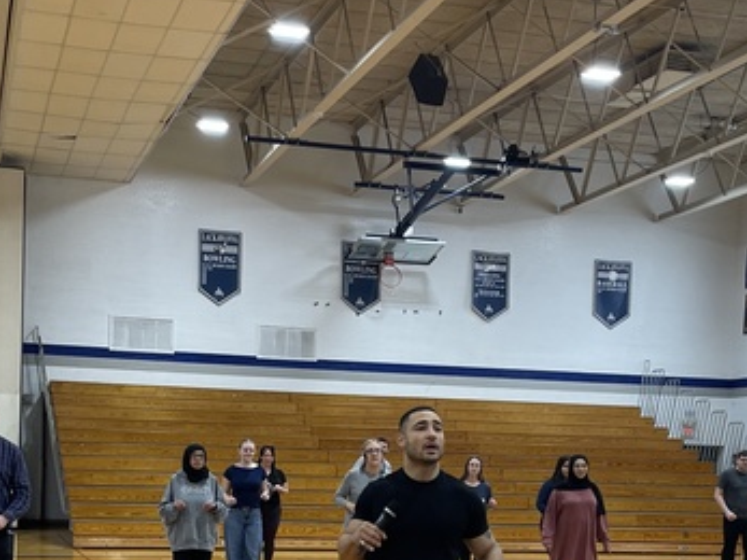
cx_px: 314
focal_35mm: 60
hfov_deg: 32.1
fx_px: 1294
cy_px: 515
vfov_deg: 23.7
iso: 100
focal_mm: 5.1
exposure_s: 1/121
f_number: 1.6
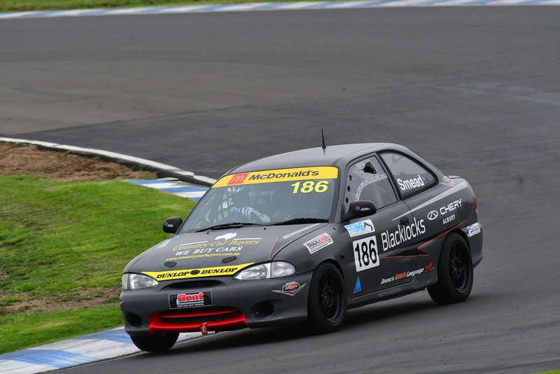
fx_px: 11670
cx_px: 280
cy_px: 187
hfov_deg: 2.7
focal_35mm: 750
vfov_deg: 1.8
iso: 1000
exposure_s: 1/640
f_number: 9
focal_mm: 500
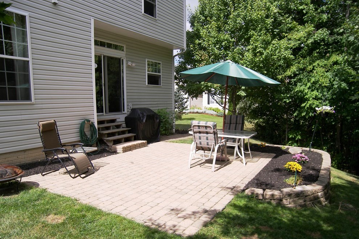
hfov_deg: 69.4
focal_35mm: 26
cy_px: 136
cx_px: 180
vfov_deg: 49.4
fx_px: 259
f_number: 2.8
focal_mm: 5
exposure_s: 1/800
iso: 50
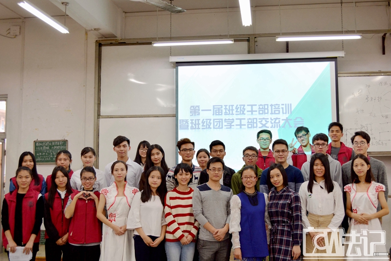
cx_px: 196
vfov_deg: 36.9
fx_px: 391
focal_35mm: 36
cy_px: 130
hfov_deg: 53.1
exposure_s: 1/60
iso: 320
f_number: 4
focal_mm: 24
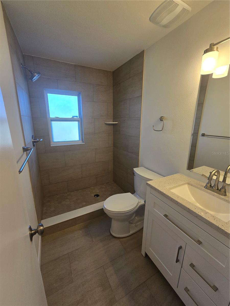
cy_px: 153
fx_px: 115
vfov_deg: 106.2
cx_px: 115
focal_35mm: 13
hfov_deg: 89.9
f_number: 2.2
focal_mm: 2.2
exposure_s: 1/120
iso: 80
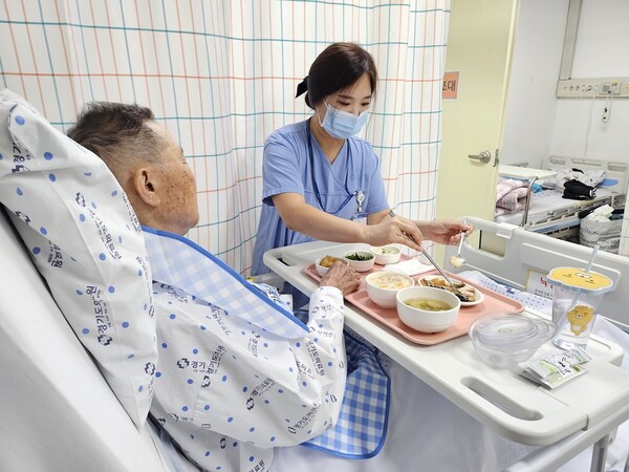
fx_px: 436
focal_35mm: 24
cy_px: 236
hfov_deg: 71.6
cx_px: 314
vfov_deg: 56.8
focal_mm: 5
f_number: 1.8
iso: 200
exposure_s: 1/120
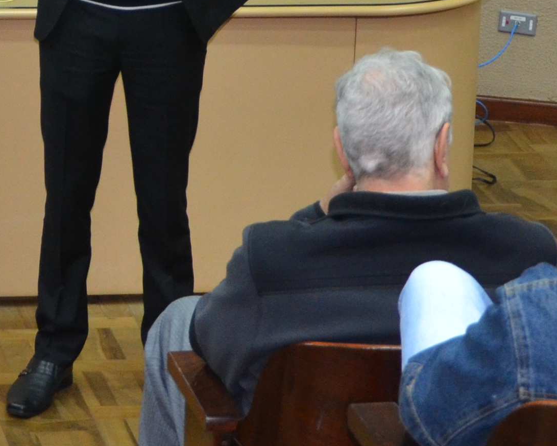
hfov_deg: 11.6
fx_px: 2720
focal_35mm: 165
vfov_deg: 9.1
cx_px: -11
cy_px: -286
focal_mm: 26
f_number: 4
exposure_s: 1/60
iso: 800
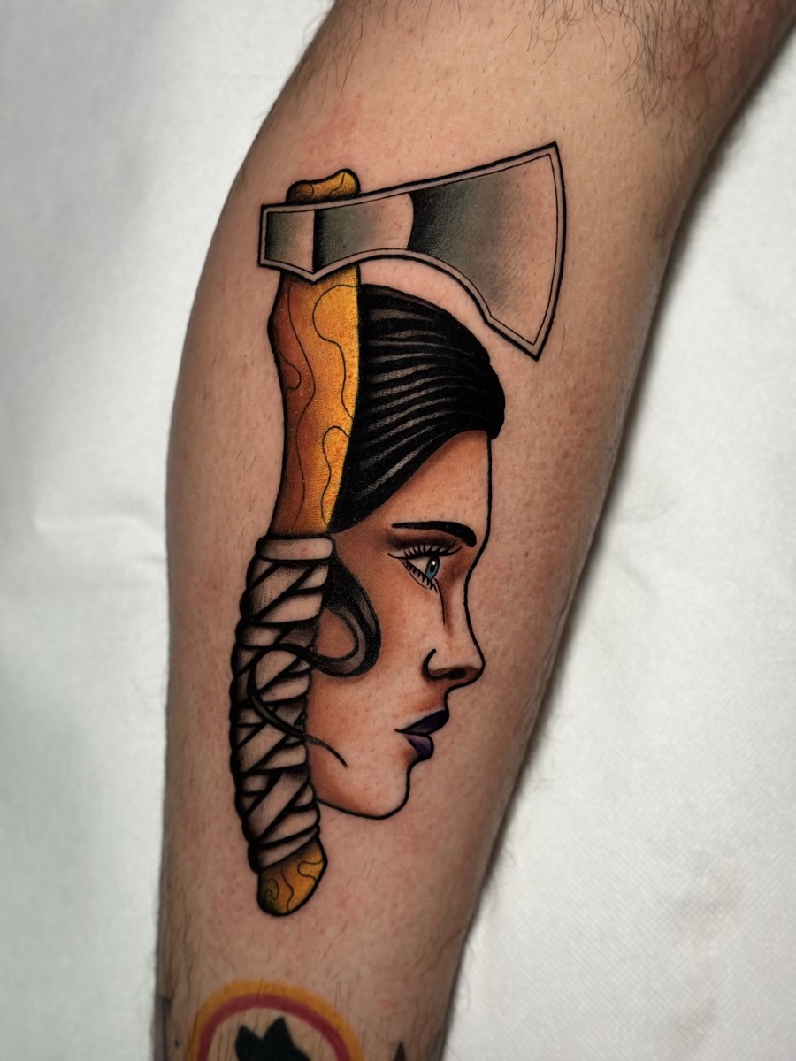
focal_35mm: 48
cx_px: 398
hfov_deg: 30.3
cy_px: 530
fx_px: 1472
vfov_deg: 39.7
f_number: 1.78
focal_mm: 6.86
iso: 400
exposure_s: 1/52
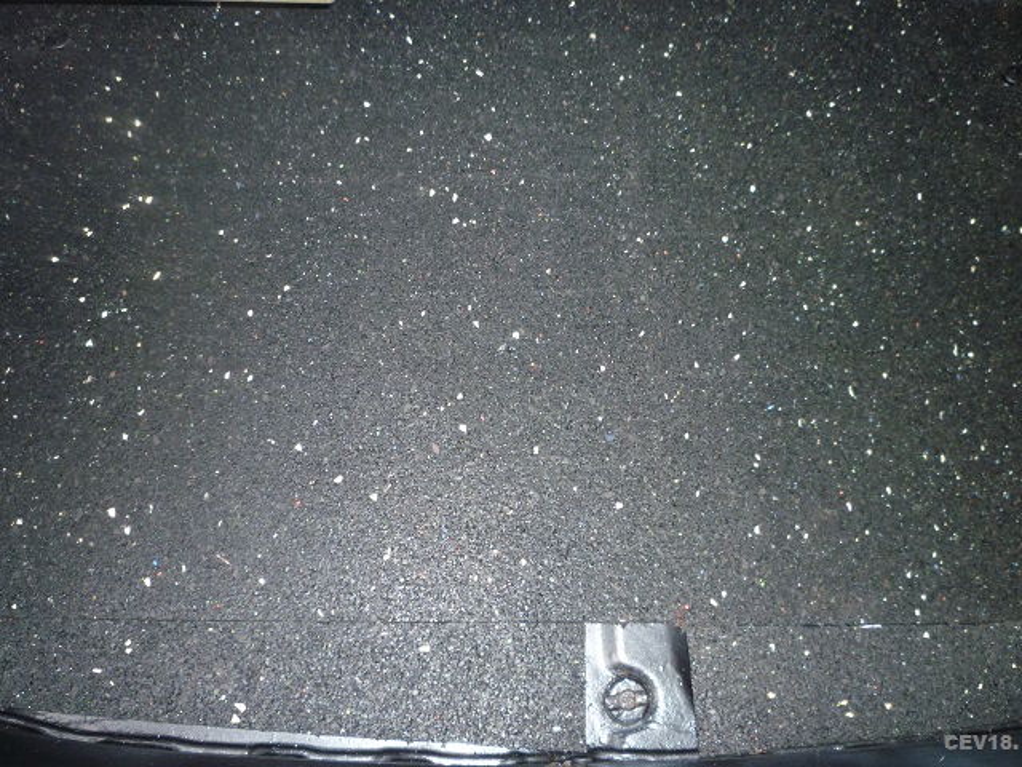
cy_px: 384
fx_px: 856
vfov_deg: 48.2
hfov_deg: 61.7
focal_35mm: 29
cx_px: 511
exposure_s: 1/30
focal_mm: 5.2
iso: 160
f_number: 3.3
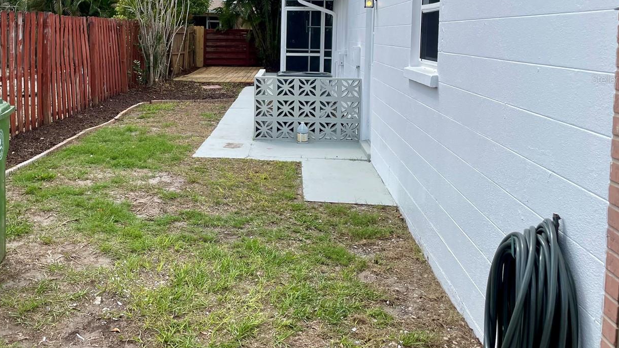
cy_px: 79
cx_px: 235
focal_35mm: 37
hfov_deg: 53.5
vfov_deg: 31.3
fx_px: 607
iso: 32
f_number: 1.6
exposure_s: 1/3300
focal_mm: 4.2
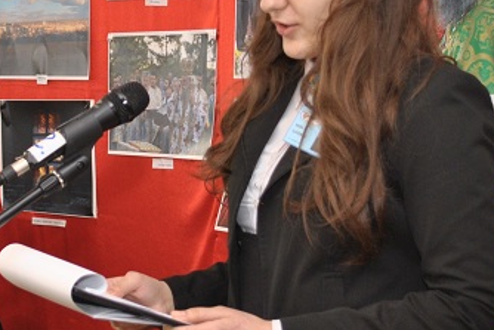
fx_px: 1611
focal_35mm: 117
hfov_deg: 17.3
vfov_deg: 11.7
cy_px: 118
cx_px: 114
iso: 200
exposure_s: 1/30
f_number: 4.5
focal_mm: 29
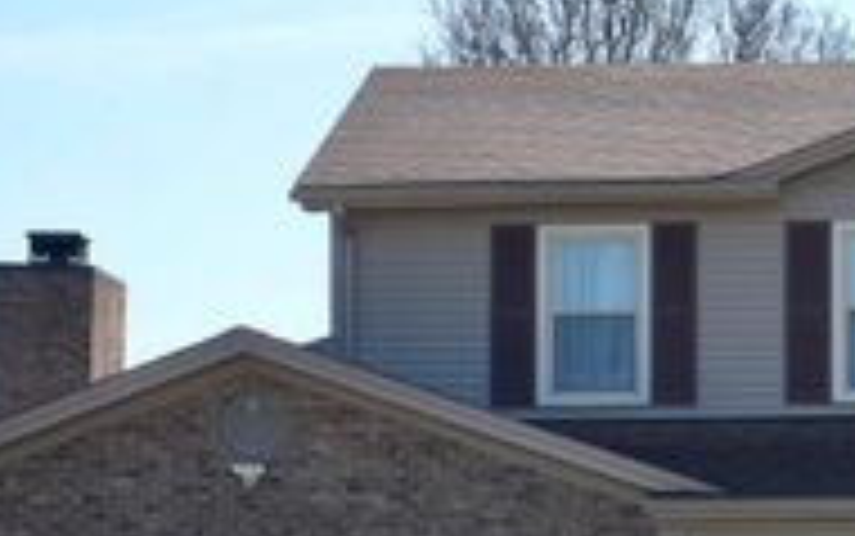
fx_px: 4383
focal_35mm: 188
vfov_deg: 7.0
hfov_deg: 11.1
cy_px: 586
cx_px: 824
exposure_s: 1/200
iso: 100
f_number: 9
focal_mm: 70
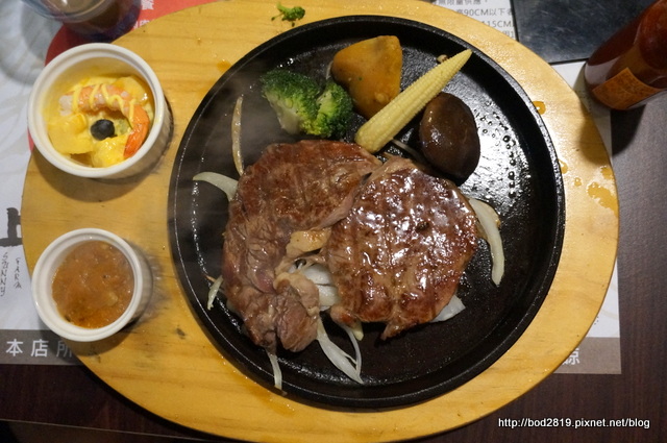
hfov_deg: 55.2
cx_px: 334
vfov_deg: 38.3
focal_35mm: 34
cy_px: 222
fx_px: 638
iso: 3200
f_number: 4.5
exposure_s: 1/60
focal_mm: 23
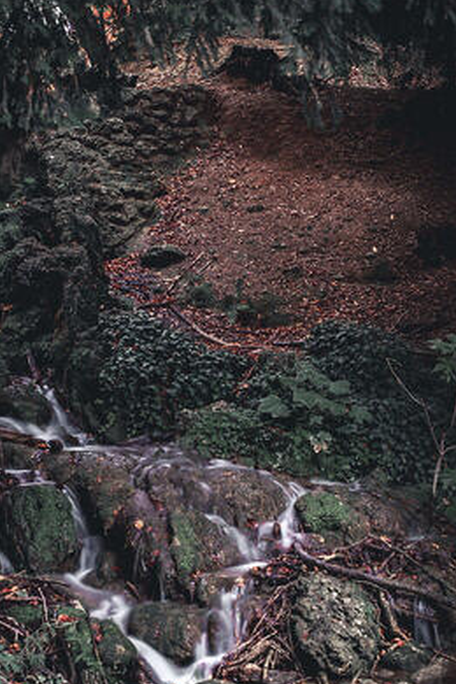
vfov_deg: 26.3
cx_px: 153
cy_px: 419
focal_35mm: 77
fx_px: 1463
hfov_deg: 17.7
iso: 200
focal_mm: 50
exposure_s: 30
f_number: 6.3
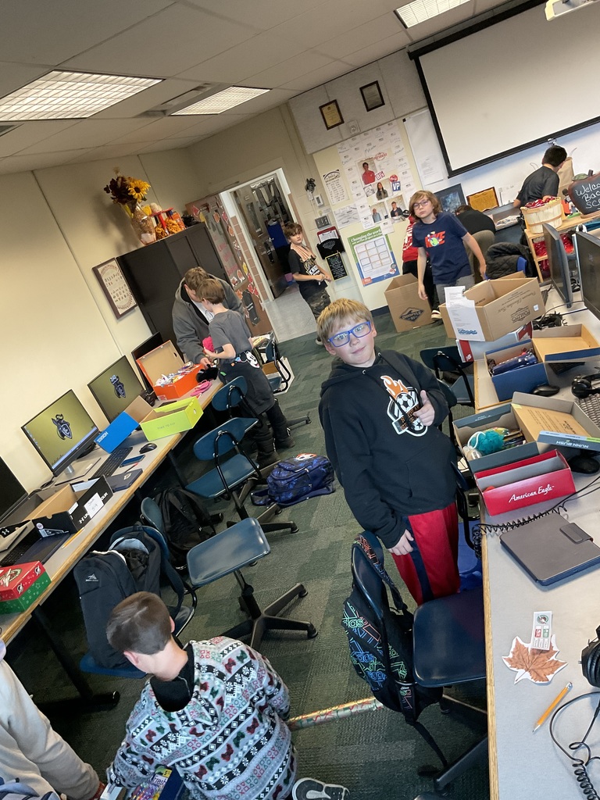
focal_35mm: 29
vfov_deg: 61.7
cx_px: 300
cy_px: 400
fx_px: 670
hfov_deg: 48.2
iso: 125
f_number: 1.8
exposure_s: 1/60
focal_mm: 3
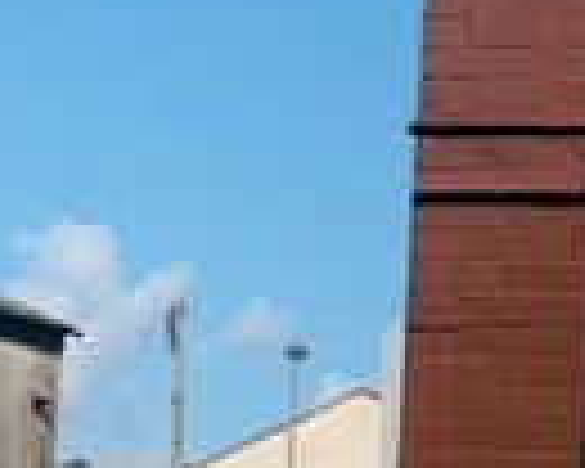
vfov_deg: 11.3
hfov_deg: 12.4
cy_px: 254
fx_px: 2372
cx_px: 1170
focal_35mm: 137
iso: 25
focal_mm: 4.25
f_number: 1.8
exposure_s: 1/3521
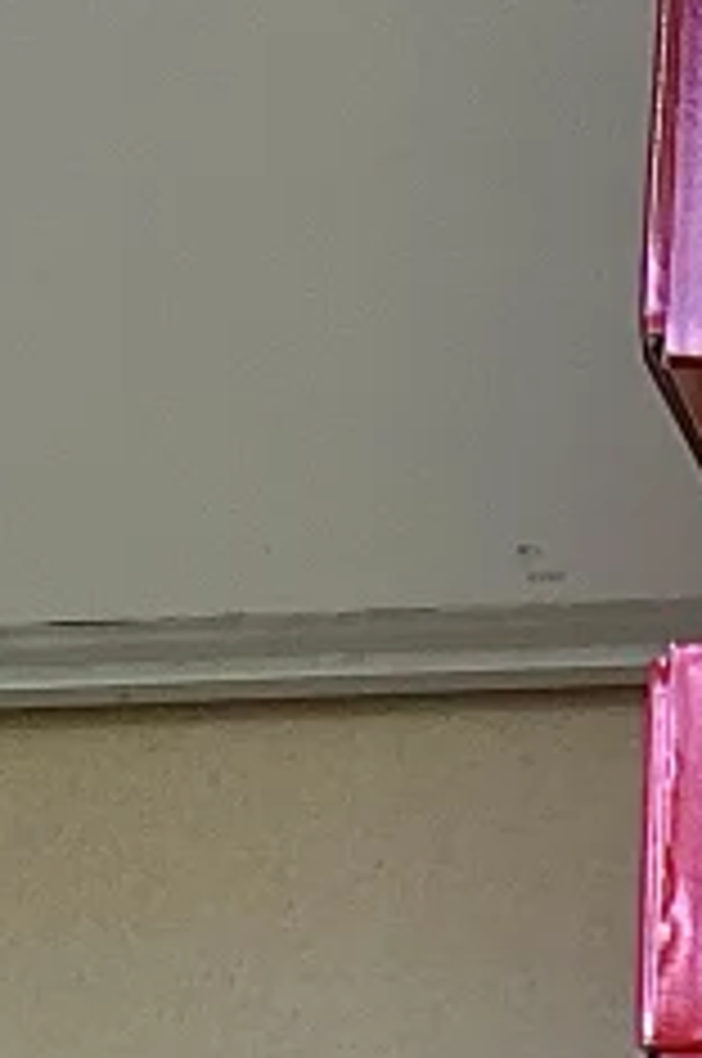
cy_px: 2625
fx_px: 4869
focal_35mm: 166
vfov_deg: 10.5
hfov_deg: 7.4
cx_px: 1976
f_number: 1.5
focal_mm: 5.7
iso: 80
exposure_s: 1/121
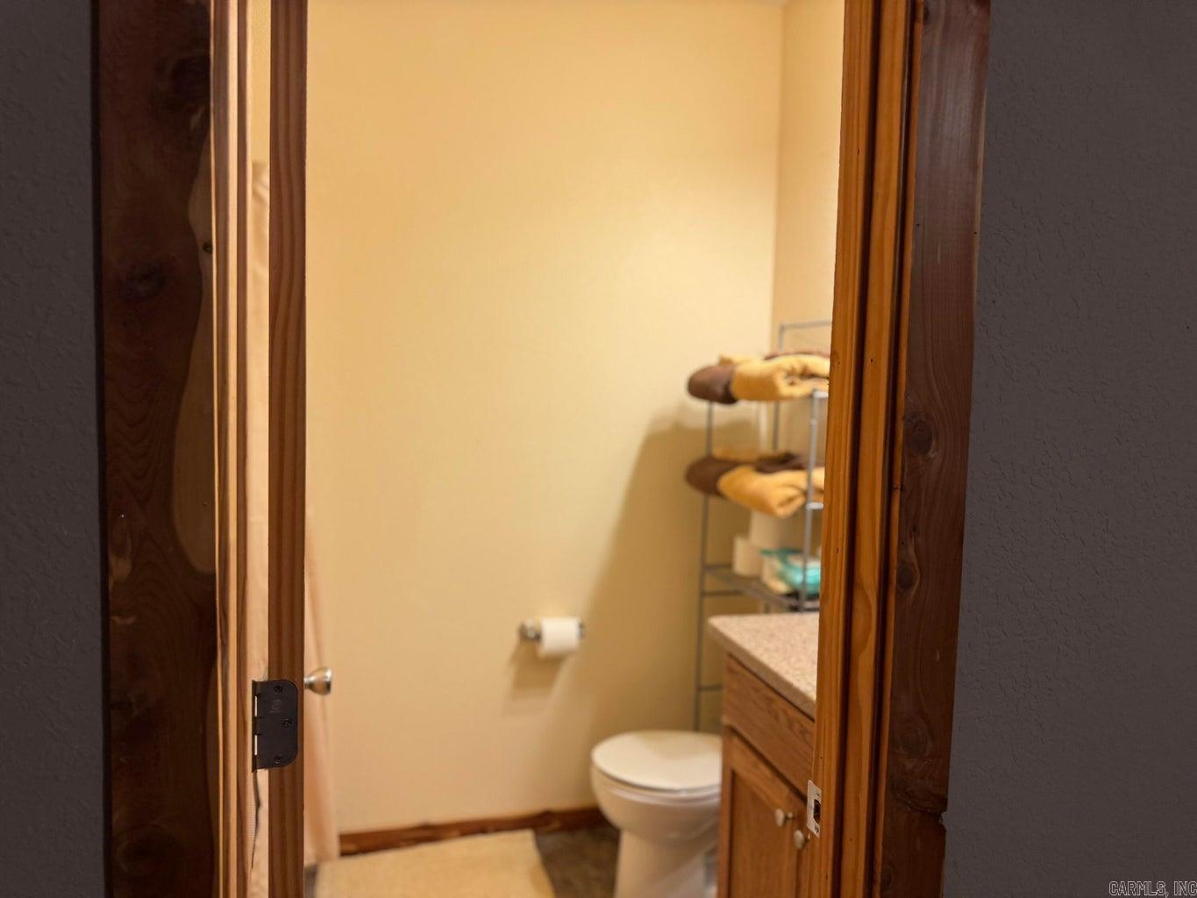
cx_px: 598
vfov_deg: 56.8
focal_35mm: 24
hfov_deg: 71.6
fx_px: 830
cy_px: 449
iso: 160
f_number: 1.78
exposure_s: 1/60
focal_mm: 6.76
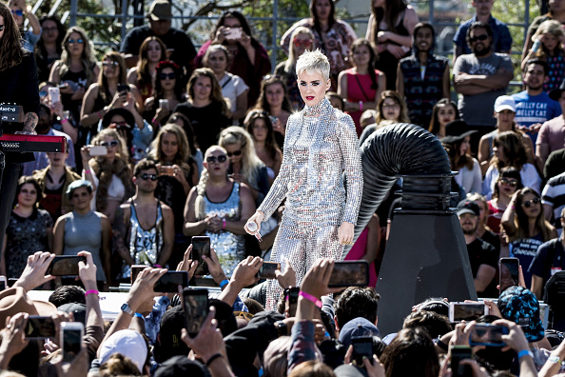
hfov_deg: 9.8
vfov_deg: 6.5
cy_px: 188
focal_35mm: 210
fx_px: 3296
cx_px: 282
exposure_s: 1/1250
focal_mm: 210
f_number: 6.3
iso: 400
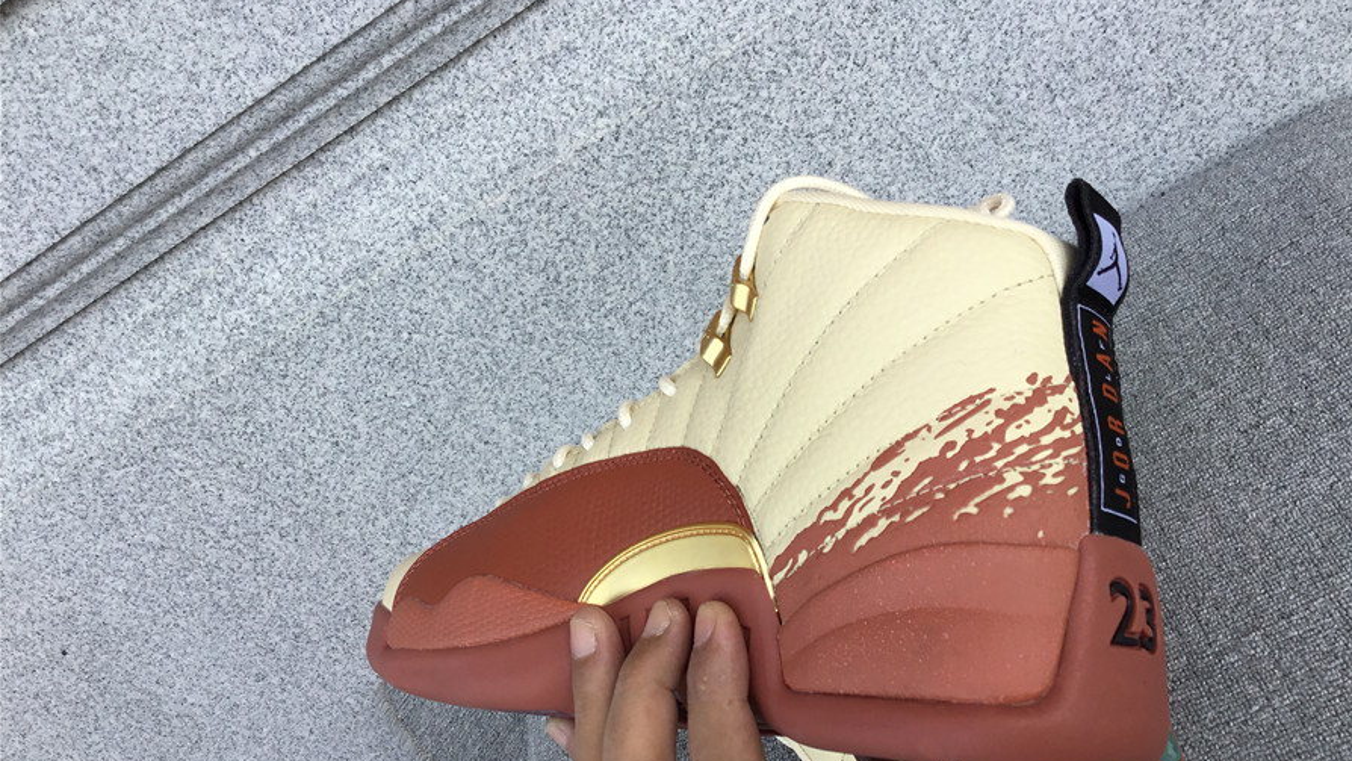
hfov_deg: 58.0
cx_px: 679
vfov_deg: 34.6
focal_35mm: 34
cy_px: 433
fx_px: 1219
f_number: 2.4
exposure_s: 1/344
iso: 25
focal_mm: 3.3
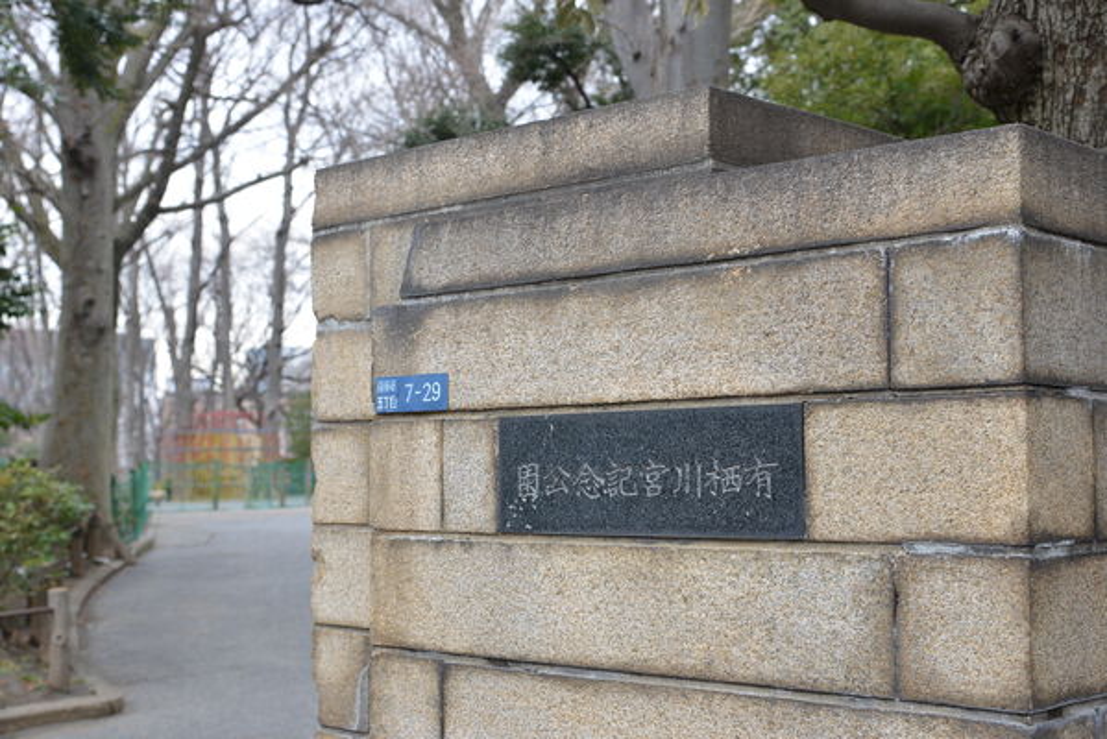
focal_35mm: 50
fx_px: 1538
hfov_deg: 39.6
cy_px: 370
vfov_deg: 27.0
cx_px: 554
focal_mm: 50
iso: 400
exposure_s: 1/160
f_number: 5.6
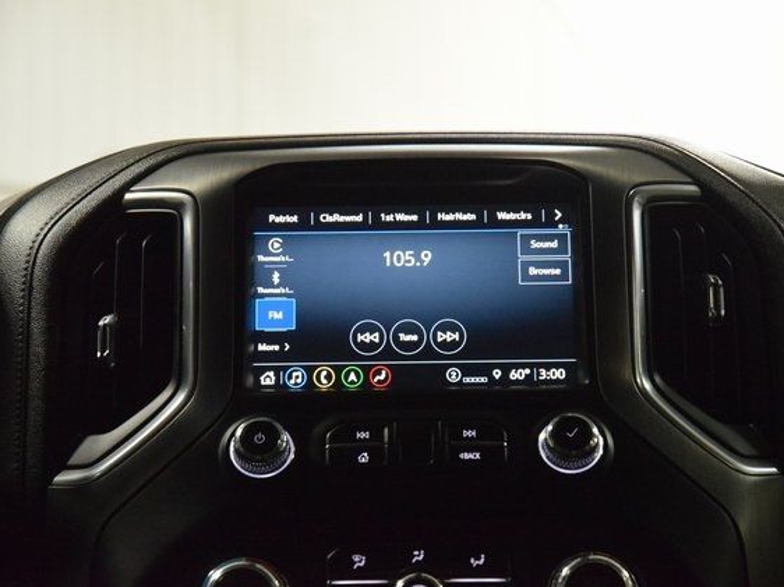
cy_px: 296
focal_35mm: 115
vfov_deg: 12.9
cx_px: 414
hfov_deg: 17.1
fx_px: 2603
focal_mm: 70
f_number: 4.5
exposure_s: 1/125
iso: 6400
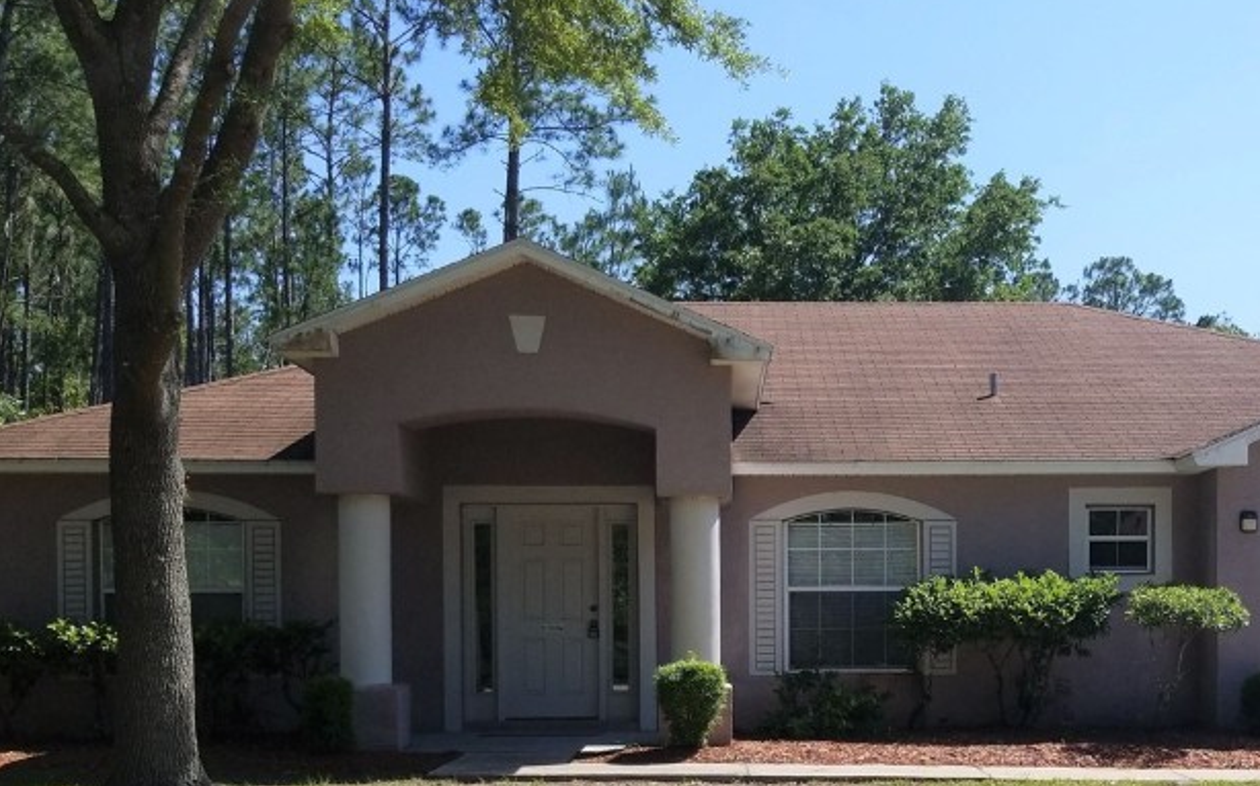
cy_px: 661
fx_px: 1579
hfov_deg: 42.9
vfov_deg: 27.2
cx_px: 850
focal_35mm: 46
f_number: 1.7
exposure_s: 1/2500
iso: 50
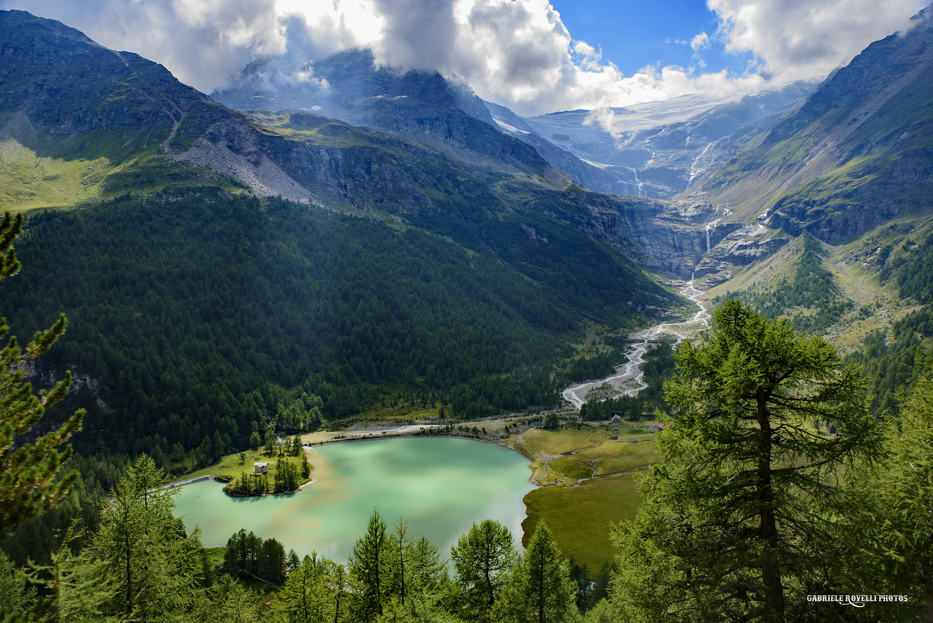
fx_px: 622
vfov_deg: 53.2
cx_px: 466
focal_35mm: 24
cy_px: 312
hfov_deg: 73.7
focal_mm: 24
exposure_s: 1/320
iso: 160
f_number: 8
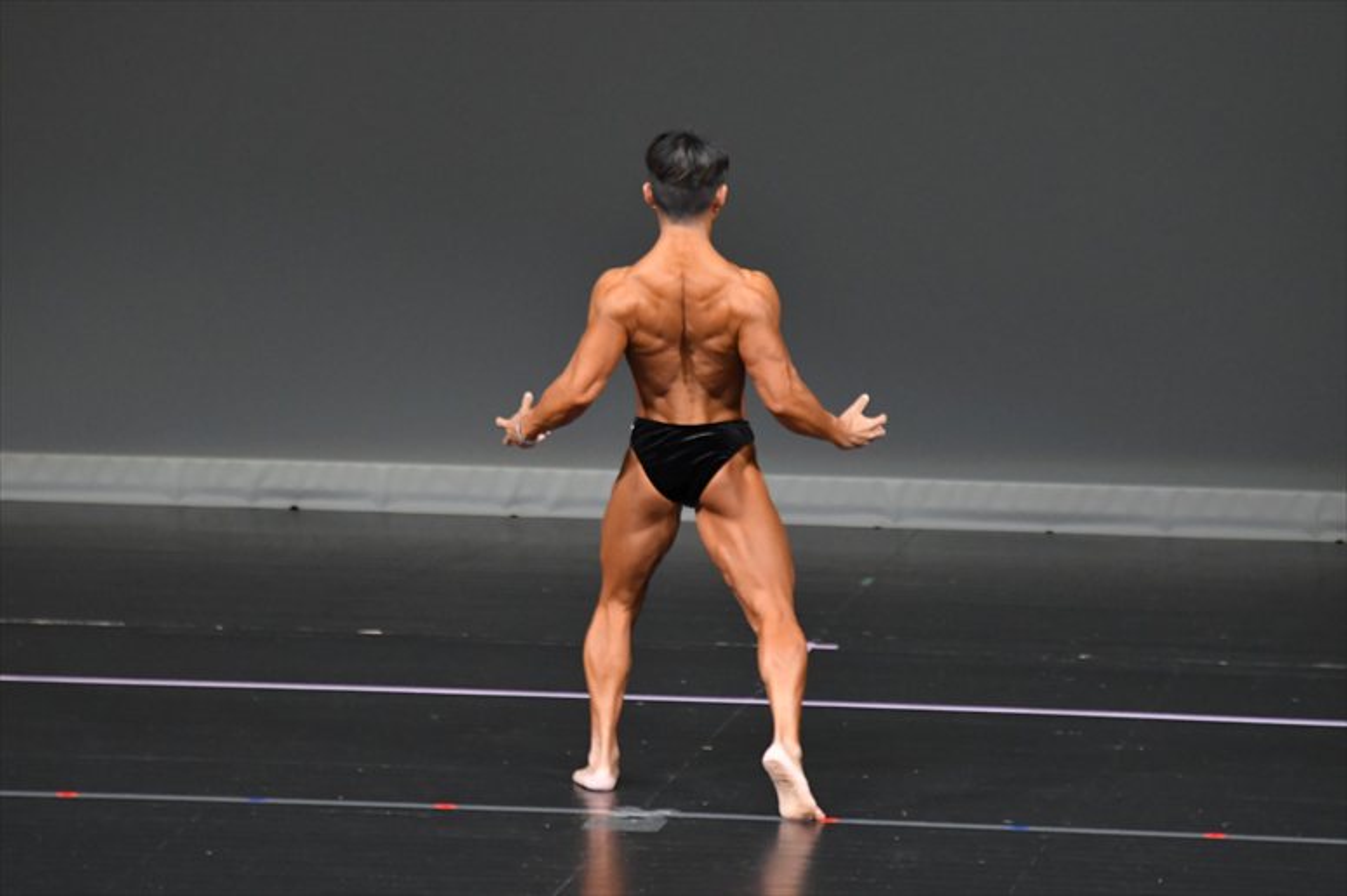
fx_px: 12903
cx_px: 674
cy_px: 448
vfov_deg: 4.0
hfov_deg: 6.0
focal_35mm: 345
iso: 4000
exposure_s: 1/400
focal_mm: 230
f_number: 5.6
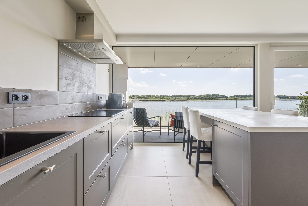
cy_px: 103
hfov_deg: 104.2
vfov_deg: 81.3
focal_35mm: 14
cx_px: 154
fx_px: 120
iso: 250
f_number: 8
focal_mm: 14
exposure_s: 1/100
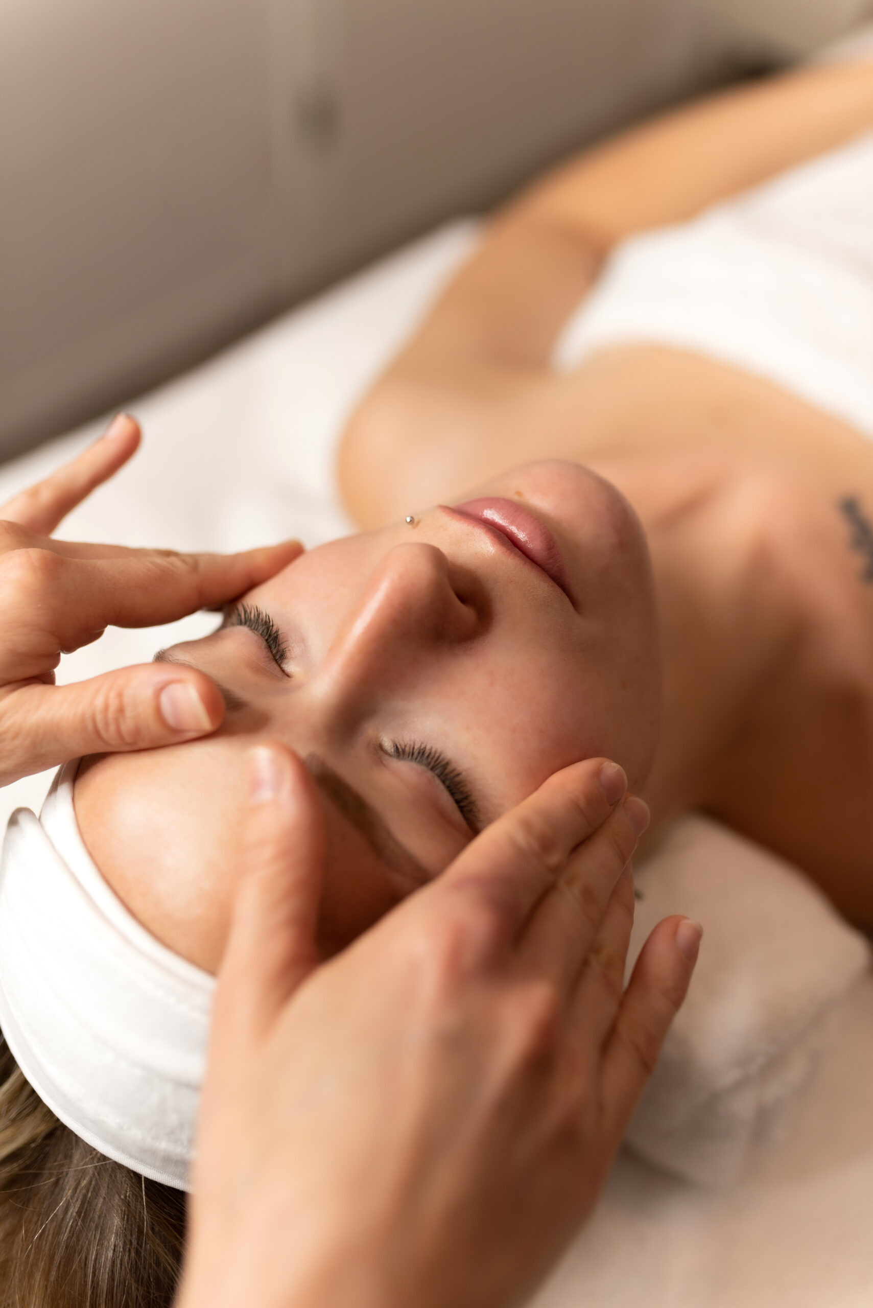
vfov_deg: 54.4
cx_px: 436
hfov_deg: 37.9
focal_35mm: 35
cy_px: 654
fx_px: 1272
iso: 250
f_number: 2.2
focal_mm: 35
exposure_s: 1/400
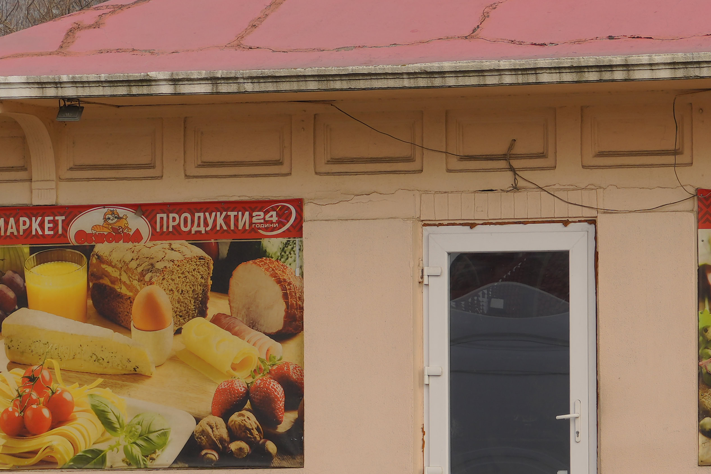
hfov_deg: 7.2
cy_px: 202
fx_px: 5648
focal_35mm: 286
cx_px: 576
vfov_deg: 4.8
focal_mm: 103
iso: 100
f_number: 11
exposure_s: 1/100
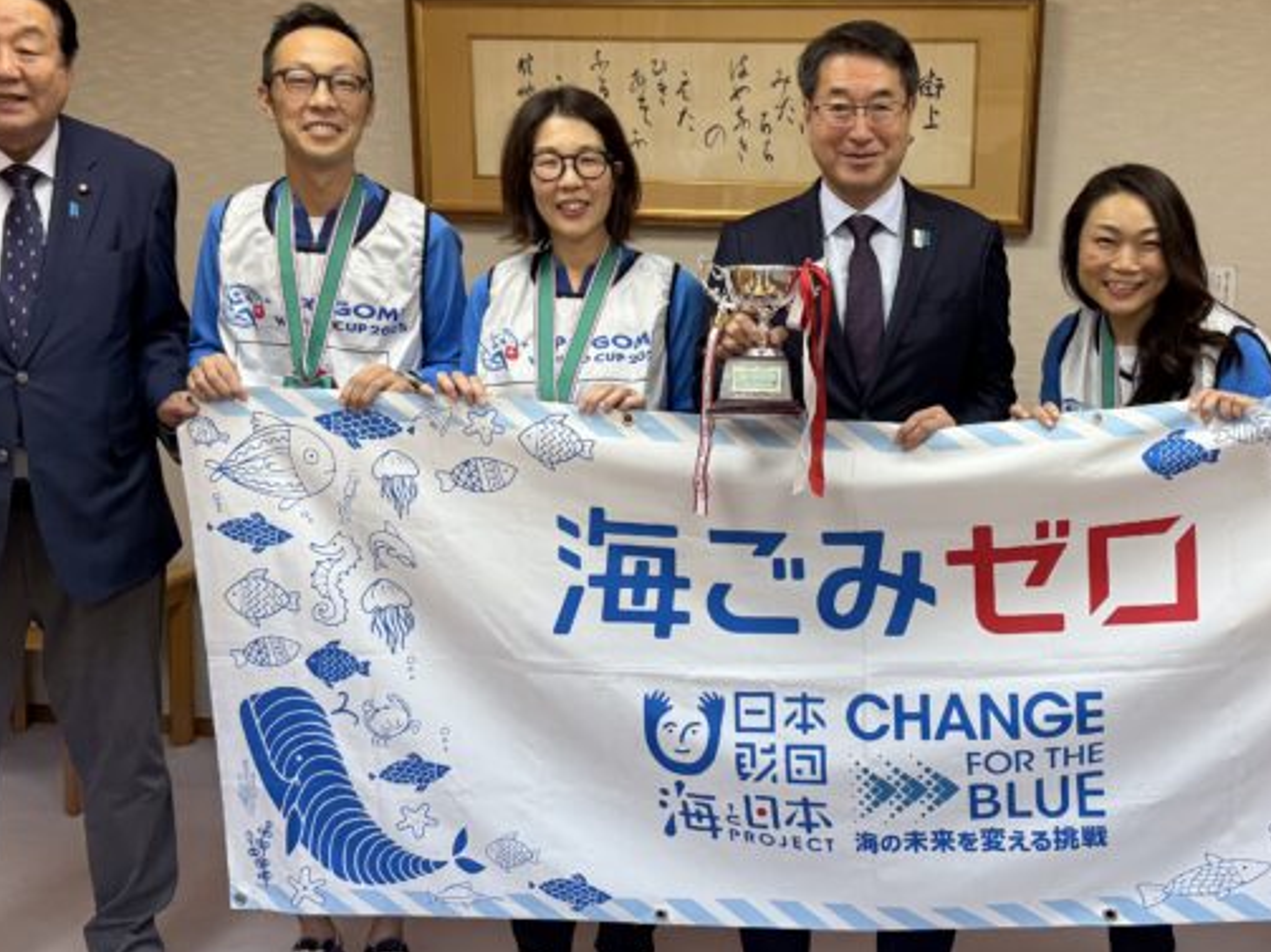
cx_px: 776
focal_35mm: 42
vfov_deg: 34.3
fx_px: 1542
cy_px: 442
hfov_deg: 44.5
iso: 160
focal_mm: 6.76
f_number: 1.78
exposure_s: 1/100
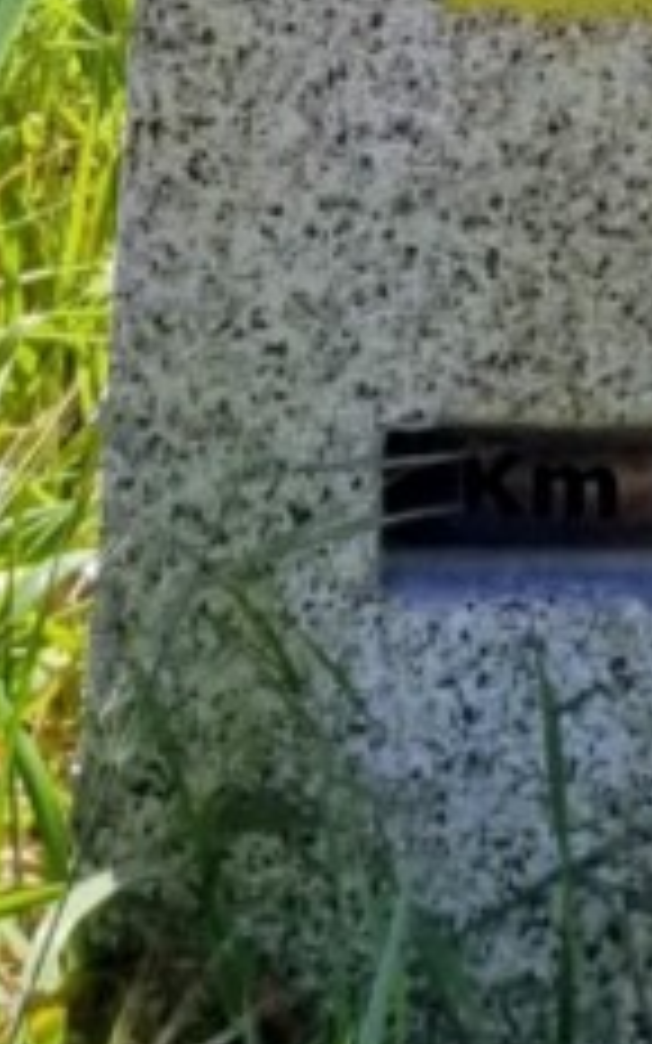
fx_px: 4862
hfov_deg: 7.7
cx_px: 549
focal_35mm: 171
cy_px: -180
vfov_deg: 12.0
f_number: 1.7
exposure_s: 1/2368
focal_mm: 4.3
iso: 50
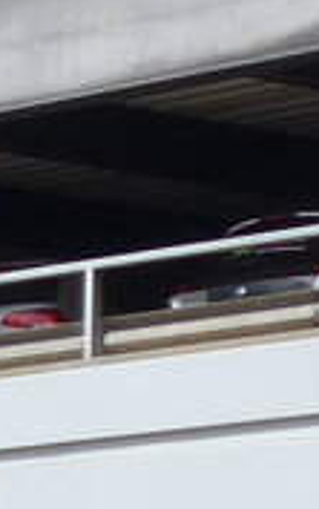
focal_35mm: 330
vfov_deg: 6.3
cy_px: 820
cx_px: -1207
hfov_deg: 3.7
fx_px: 4579
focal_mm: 9.5
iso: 80
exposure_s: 1/1300
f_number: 3
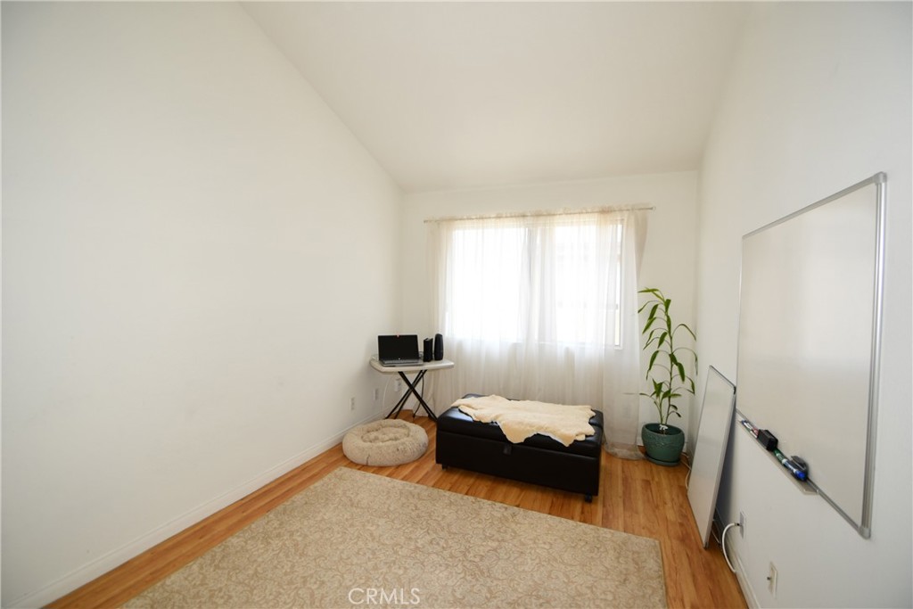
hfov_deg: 100.4
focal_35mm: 15
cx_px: 456
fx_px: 380
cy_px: 304
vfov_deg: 77.3
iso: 200
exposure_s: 1/60
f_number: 4
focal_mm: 10
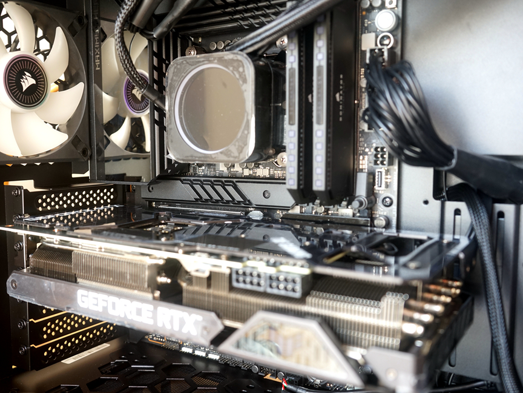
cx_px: 228
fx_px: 544
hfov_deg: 51.2
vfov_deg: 39.7
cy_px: 196
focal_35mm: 36
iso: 320
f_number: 5
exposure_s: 1/6
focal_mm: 33
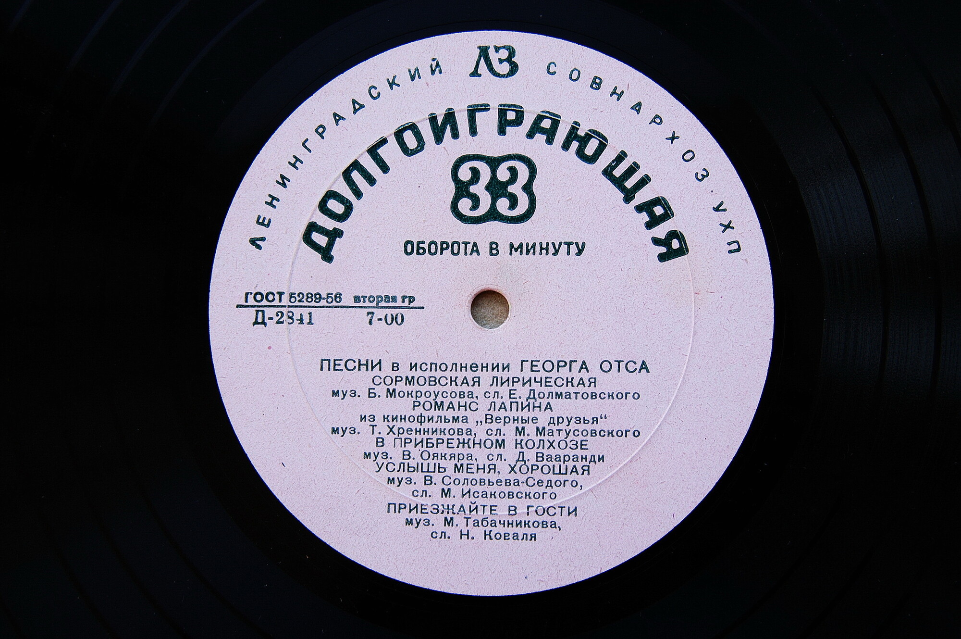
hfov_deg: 37.9
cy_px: 320
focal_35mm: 52
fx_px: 1400
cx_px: 480
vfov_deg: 25.7
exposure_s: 1/125
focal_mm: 35
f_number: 5.6
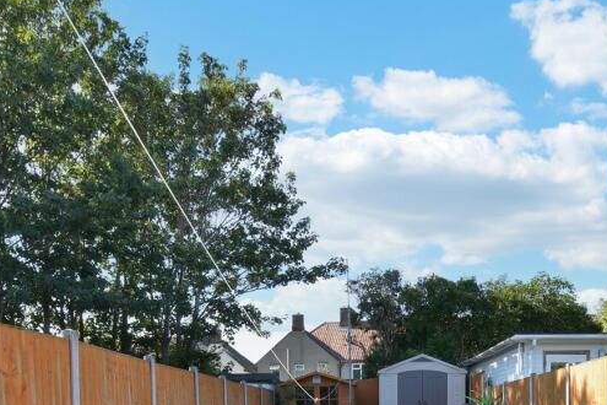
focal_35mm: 31
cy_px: 406
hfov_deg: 59.7
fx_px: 523
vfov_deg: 37.7
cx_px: 367
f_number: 8
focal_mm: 10
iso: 200
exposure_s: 1/125
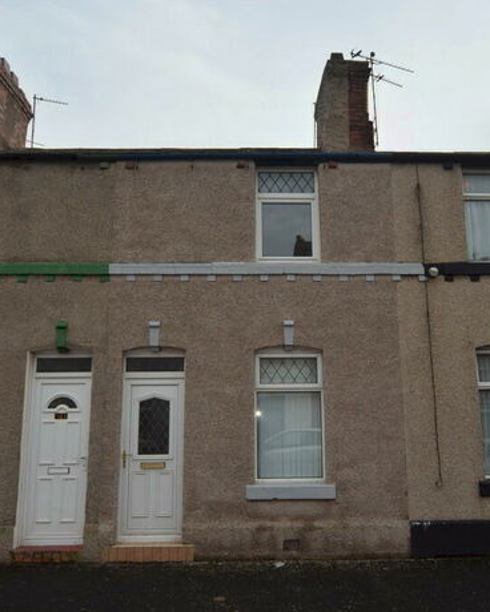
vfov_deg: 58.8
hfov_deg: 48.4
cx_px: 268
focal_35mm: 30
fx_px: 544
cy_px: 307
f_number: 9
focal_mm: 14
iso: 100
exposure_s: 1/200
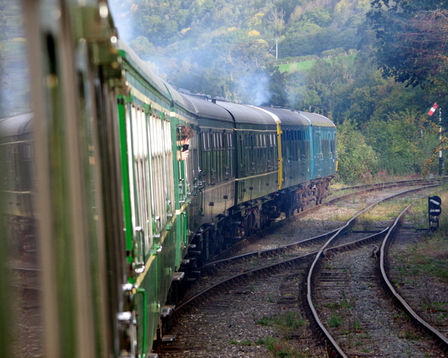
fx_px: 3035
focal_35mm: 229
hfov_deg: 8.4
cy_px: 180
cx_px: 265
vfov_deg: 6.8
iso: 1250
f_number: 8
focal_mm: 135
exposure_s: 1/400
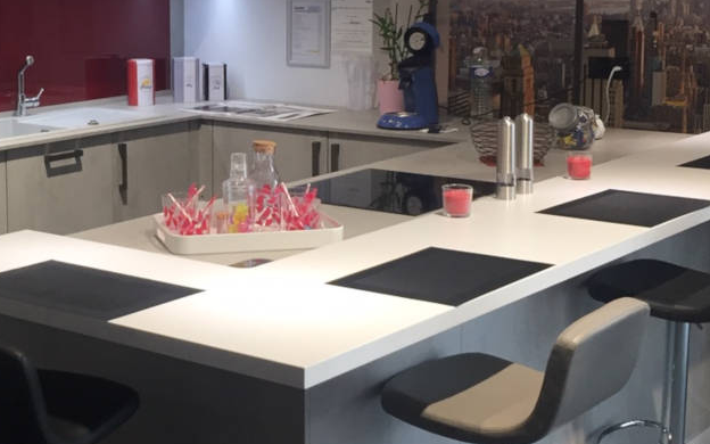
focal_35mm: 69
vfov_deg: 18.8
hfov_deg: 28.8
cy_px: 121
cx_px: 97
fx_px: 1335
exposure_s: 1/33
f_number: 2.2
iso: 32
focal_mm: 4.15
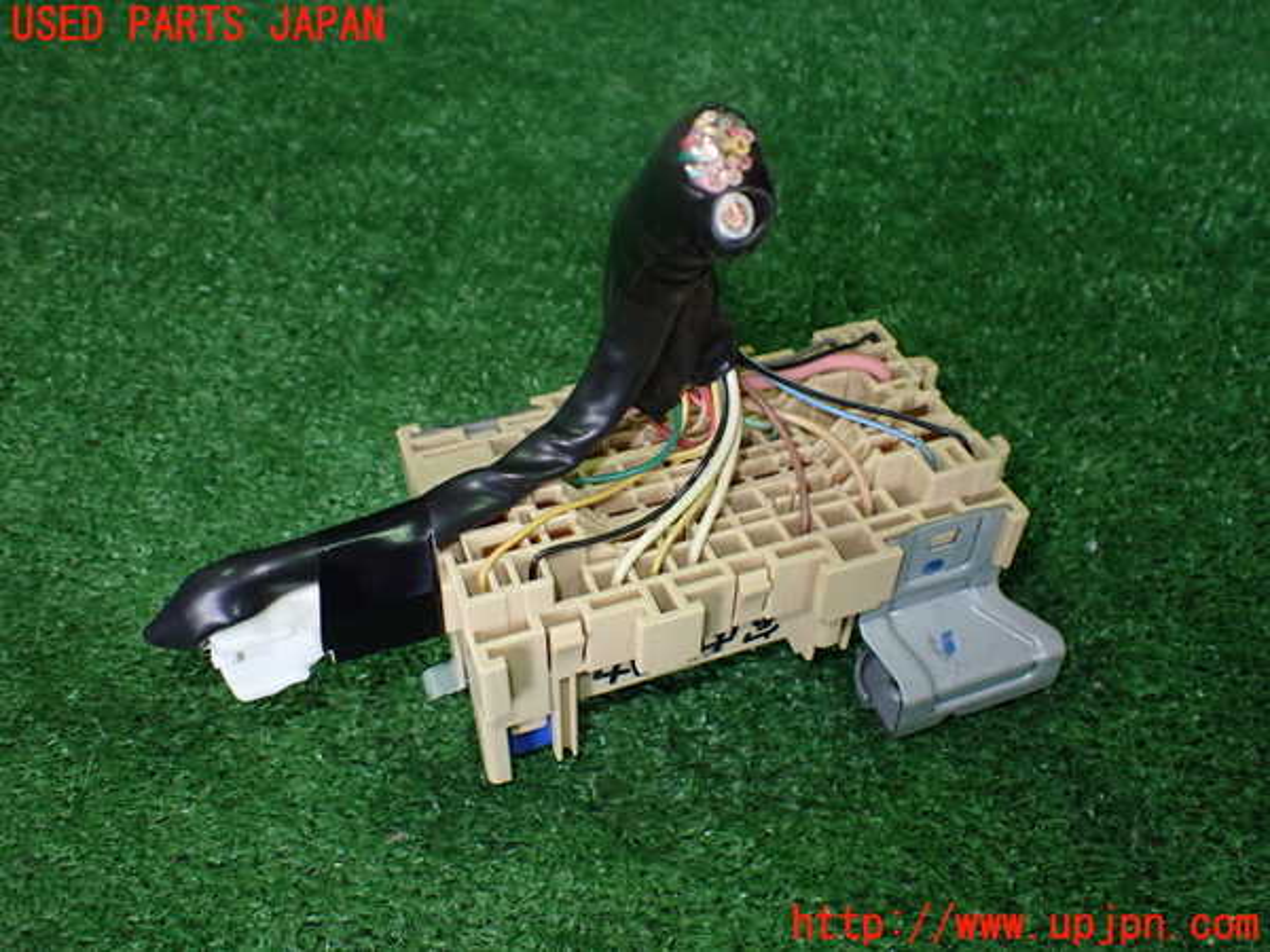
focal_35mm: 30
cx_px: 635
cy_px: 476
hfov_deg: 60.0
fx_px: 1101
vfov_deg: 46.8
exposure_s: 1/125
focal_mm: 5.4
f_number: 2.3
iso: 640
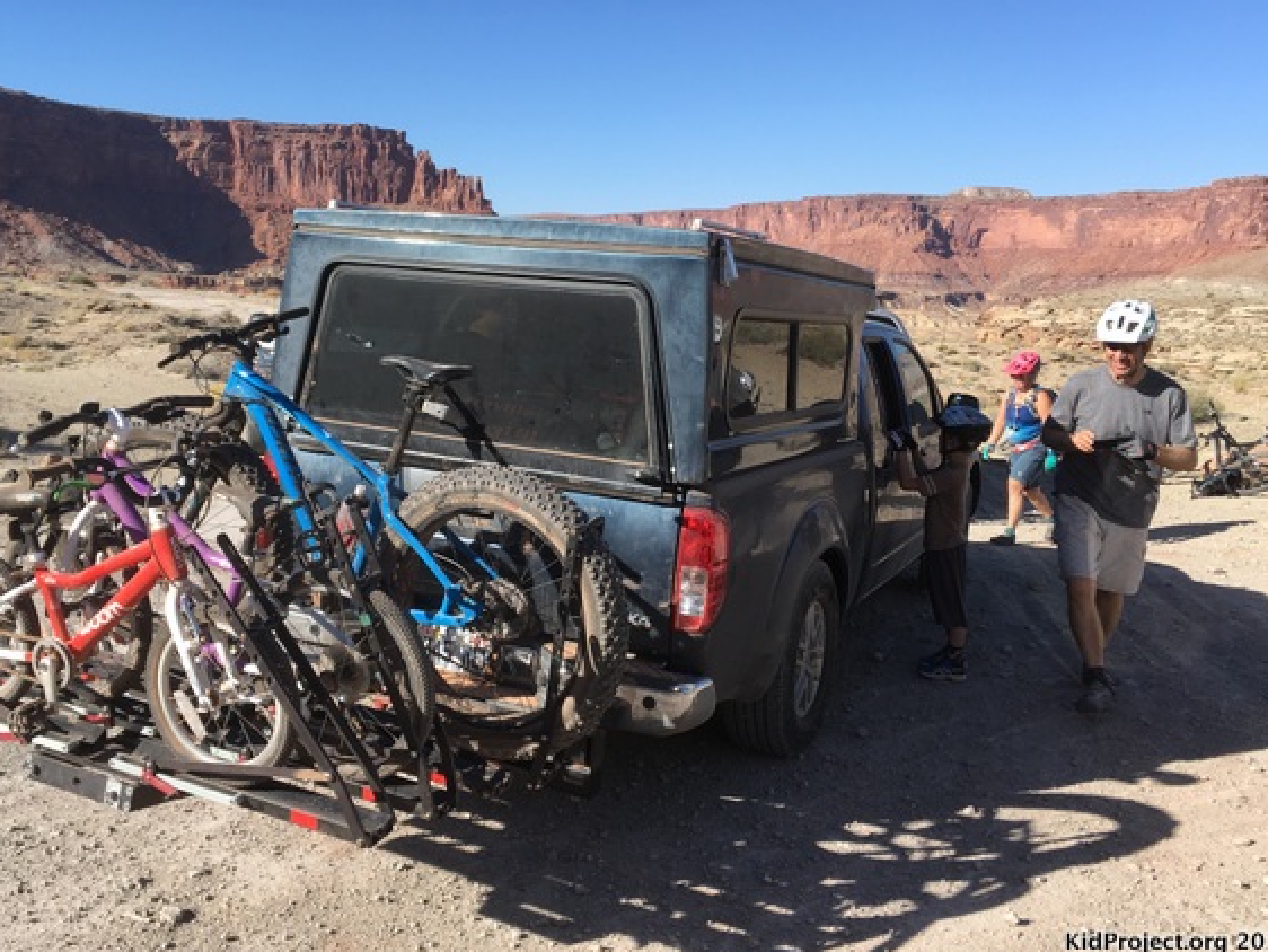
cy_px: 444
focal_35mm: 33
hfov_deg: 55.3
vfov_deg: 43.0
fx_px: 1209
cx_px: 609
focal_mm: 4.15
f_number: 2.2
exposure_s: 1/1040
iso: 25
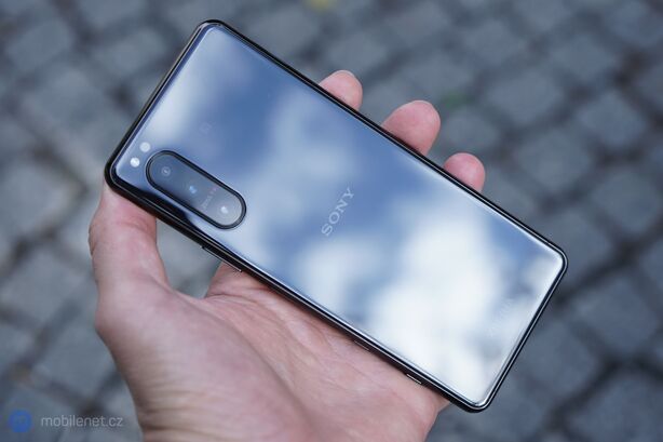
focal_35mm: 52
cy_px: 221
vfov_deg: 26.0
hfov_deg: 38.2
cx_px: 332
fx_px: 957
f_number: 4.5
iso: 100
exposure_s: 1/125
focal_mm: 52
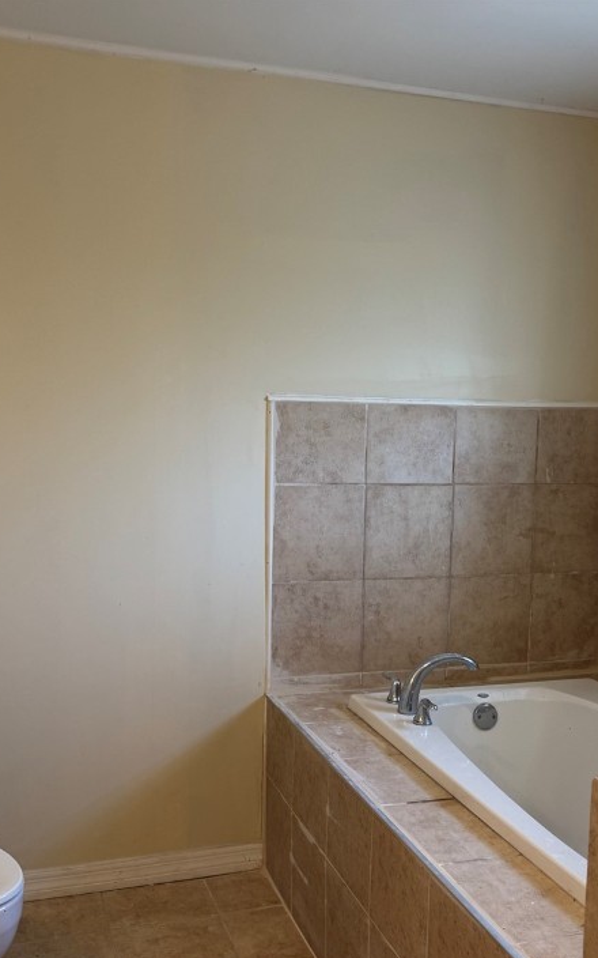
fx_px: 965
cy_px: 518
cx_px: 328
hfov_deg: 34.4
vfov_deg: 52.7
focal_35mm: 37
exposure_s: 1/60
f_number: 1.78
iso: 100
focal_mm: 6.76
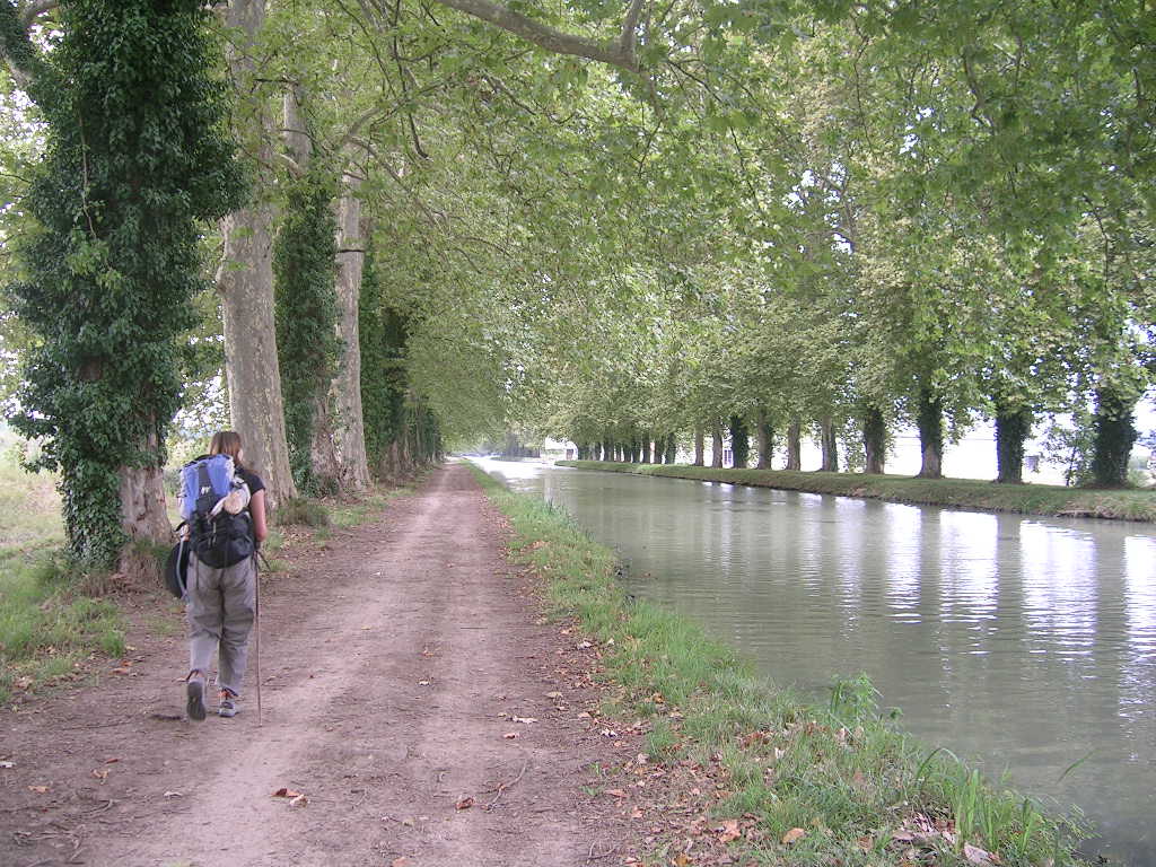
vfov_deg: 40.7
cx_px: 578
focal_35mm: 35
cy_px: 434
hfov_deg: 52.6
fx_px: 1169
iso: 50
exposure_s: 1/45.7
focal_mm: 5.4
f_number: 2.8
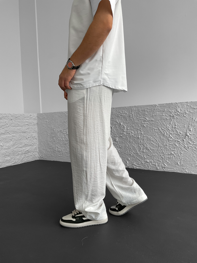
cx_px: 98
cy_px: 132
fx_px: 220
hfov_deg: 48.2
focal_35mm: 29
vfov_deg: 61.7
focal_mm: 3
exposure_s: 1/120
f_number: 1.8
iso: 32
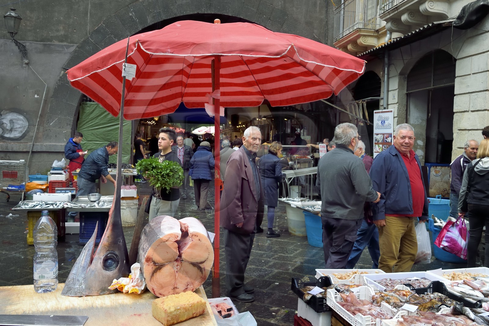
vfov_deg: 42.3
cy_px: 163
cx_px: 244
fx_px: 421
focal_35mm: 31
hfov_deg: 60.3
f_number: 13
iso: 800
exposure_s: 1/160
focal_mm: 31
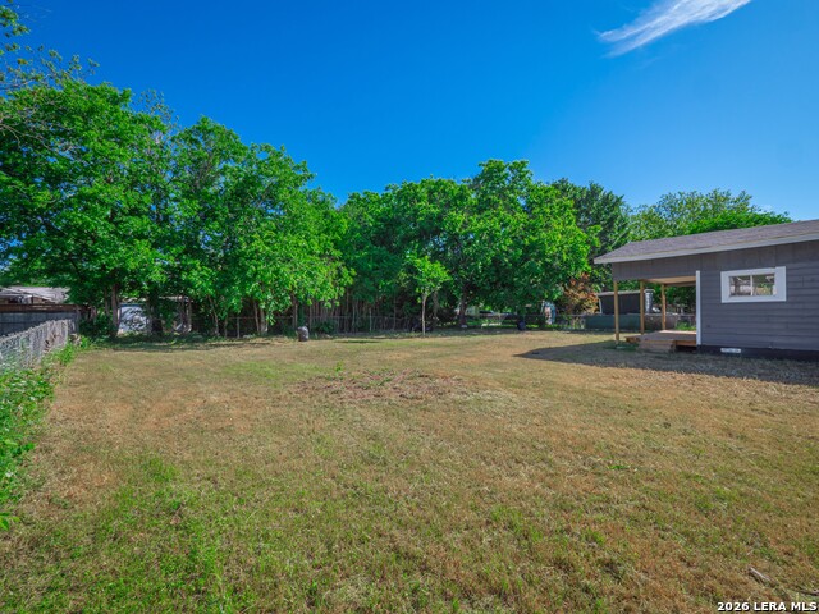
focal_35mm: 14
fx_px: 331
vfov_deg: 85.7
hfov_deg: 102.1
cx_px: 410
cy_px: 307
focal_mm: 7
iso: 200
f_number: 10
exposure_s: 1/125
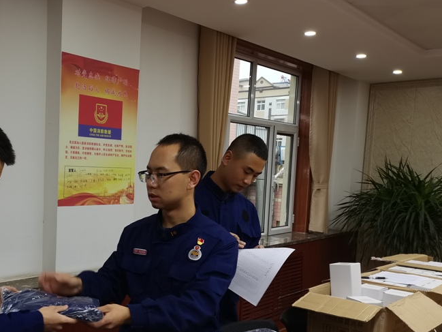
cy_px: 217
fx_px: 524
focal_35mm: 41
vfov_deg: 34.9
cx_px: 97
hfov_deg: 43.9
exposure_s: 1/50
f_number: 1.8
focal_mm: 5.58
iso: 160
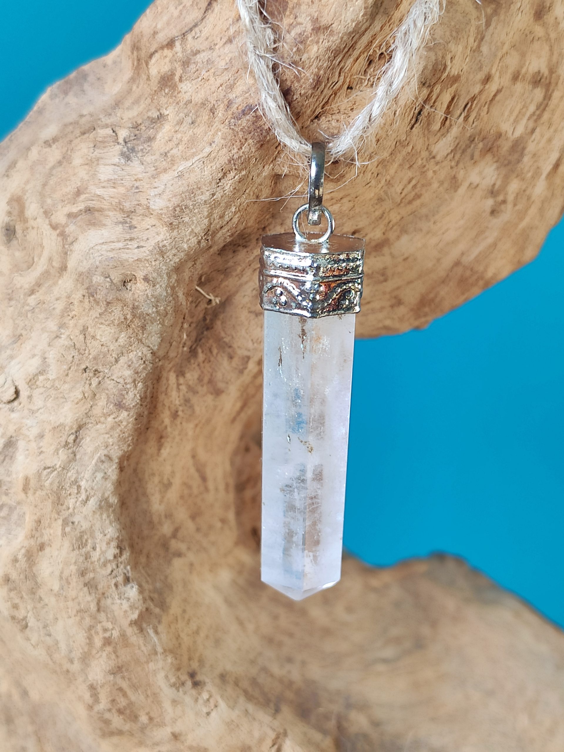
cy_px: 376
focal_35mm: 26
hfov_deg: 53.1
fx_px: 565
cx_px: 282
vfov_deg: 67.3
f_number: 1.75
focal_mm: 4.77
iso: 119
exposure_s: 1/50
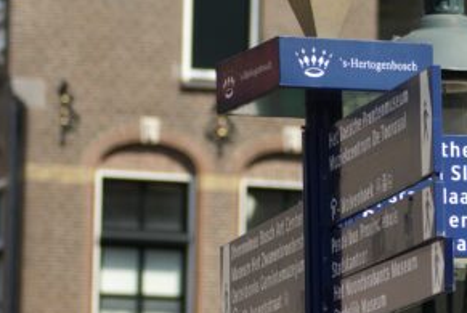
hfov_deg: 6.0
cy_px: 130
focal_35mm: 340
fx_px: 4417
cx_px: 427
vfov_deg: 4.1
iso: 100
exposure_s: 1/400
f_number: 5.6
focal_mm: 110
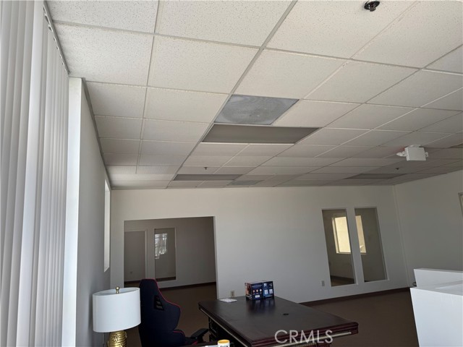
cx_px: 232
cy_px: 174
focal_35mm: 24
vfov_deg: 56.8
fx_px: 321
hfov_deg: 71.6
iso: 64
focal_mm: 6.76
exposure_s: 1/161
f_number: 1.78
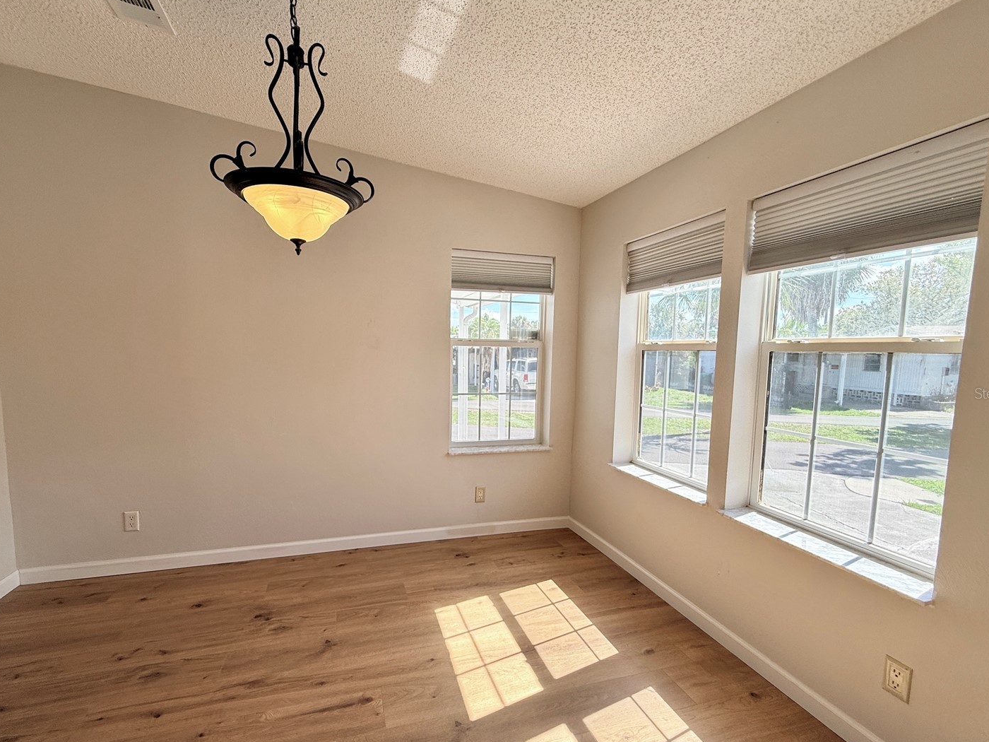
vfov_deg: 78.0
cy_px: 393
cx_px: 476
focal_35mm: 16
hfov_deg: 94.5
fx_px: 457
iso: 50
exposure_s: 1/240
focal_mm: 2.22
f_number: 2.2
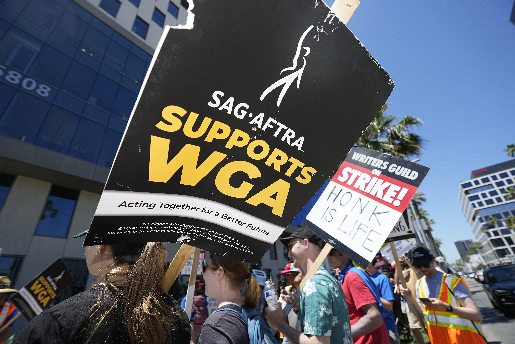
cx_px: 258
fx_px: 229
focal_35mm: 16
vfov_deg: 73.7
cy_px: 172
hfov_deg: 96.7
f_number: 4.5
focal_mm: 16
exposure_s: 1/2000
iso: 400
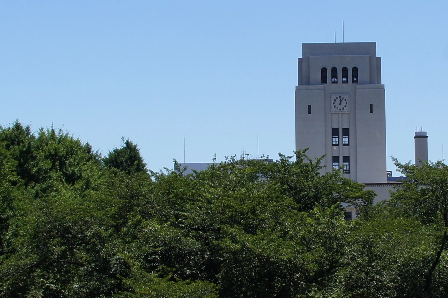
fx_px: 1492
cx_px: 336
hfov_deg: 17.0
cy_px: 177
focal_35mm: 120
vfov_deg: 11.4
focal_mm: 26
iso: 100
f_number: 13
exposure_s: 1/125
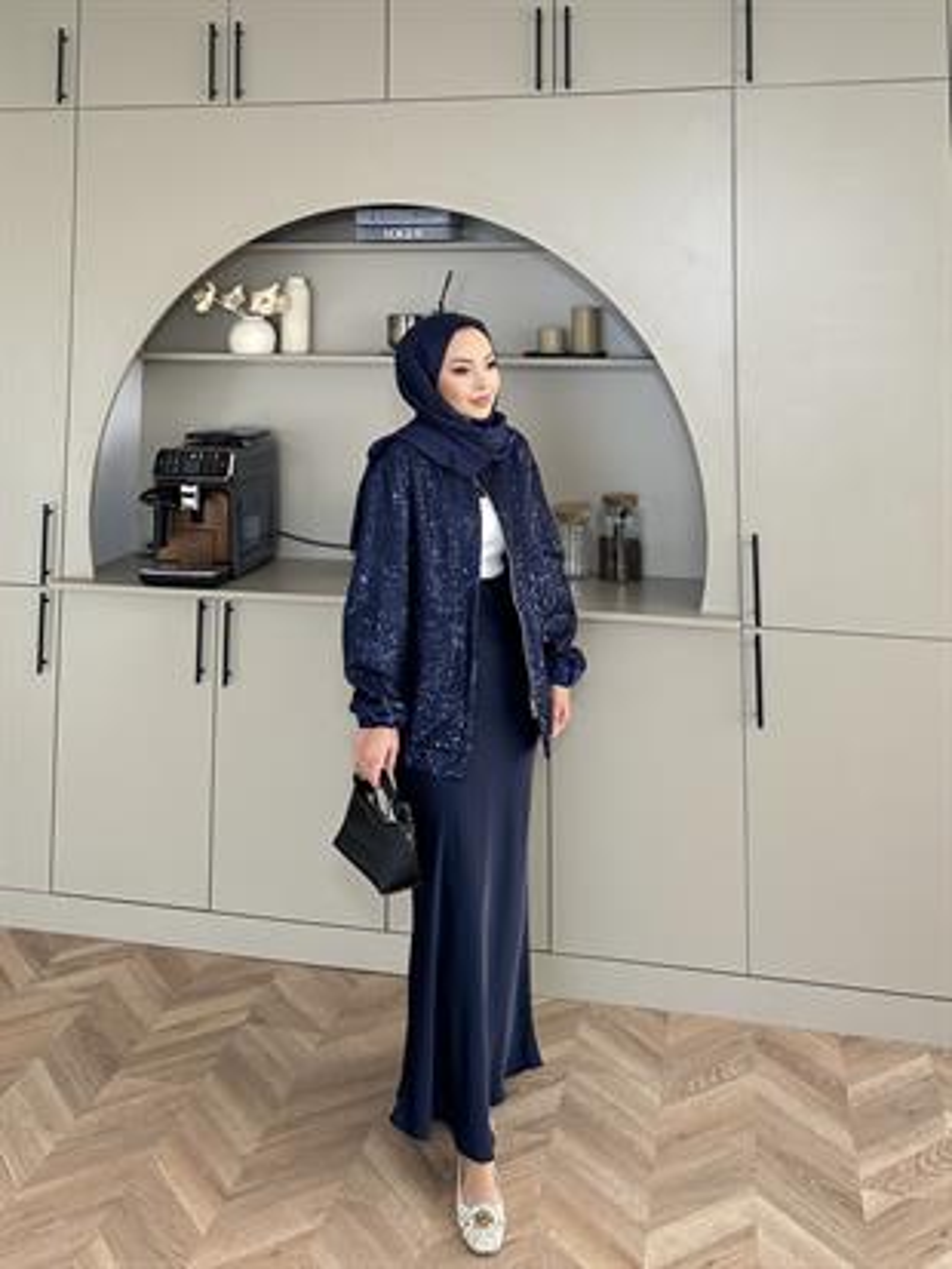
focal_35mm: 24
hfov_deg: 56.8
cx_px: 476
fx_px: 880
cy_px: 634
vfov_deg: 71.6
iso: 125
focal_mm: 6.86
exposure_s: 1/121
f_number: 1.78
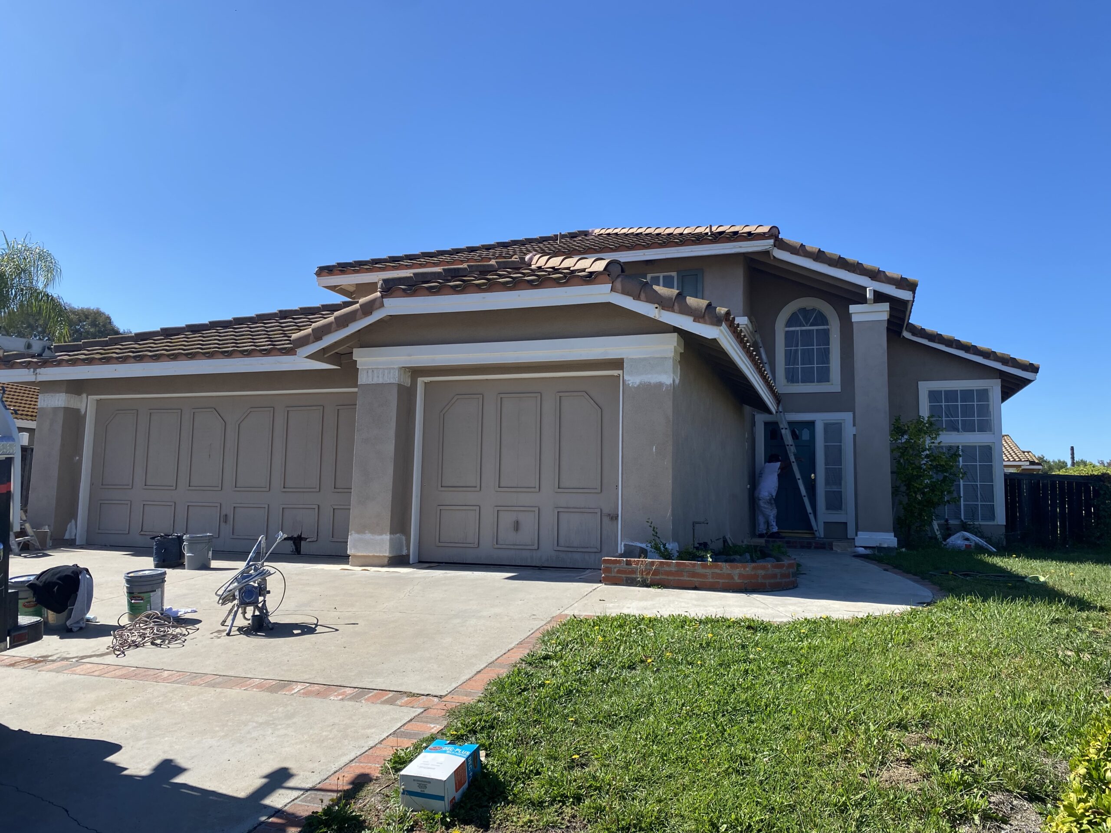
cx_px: 556
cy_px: 416
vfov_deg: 53.1
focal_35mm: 26
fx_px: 834
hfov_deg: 67.3
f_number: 1.8
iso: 32
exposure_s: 1/2513
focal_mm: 4.25
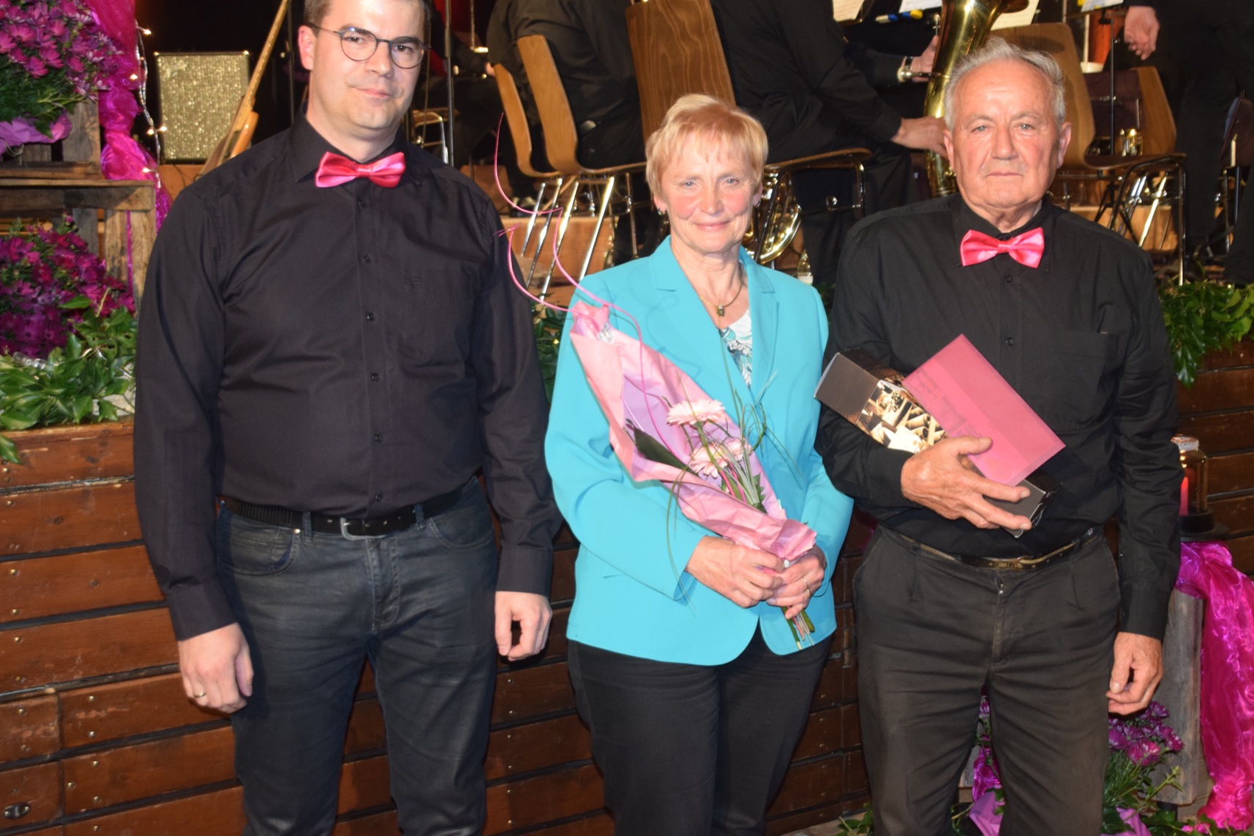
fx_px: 1657
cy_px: 364
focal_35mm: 48
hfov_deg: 41.4
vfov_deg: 28.3
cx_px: 688
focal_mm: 27
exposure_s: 1/60
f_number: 4
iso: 1000
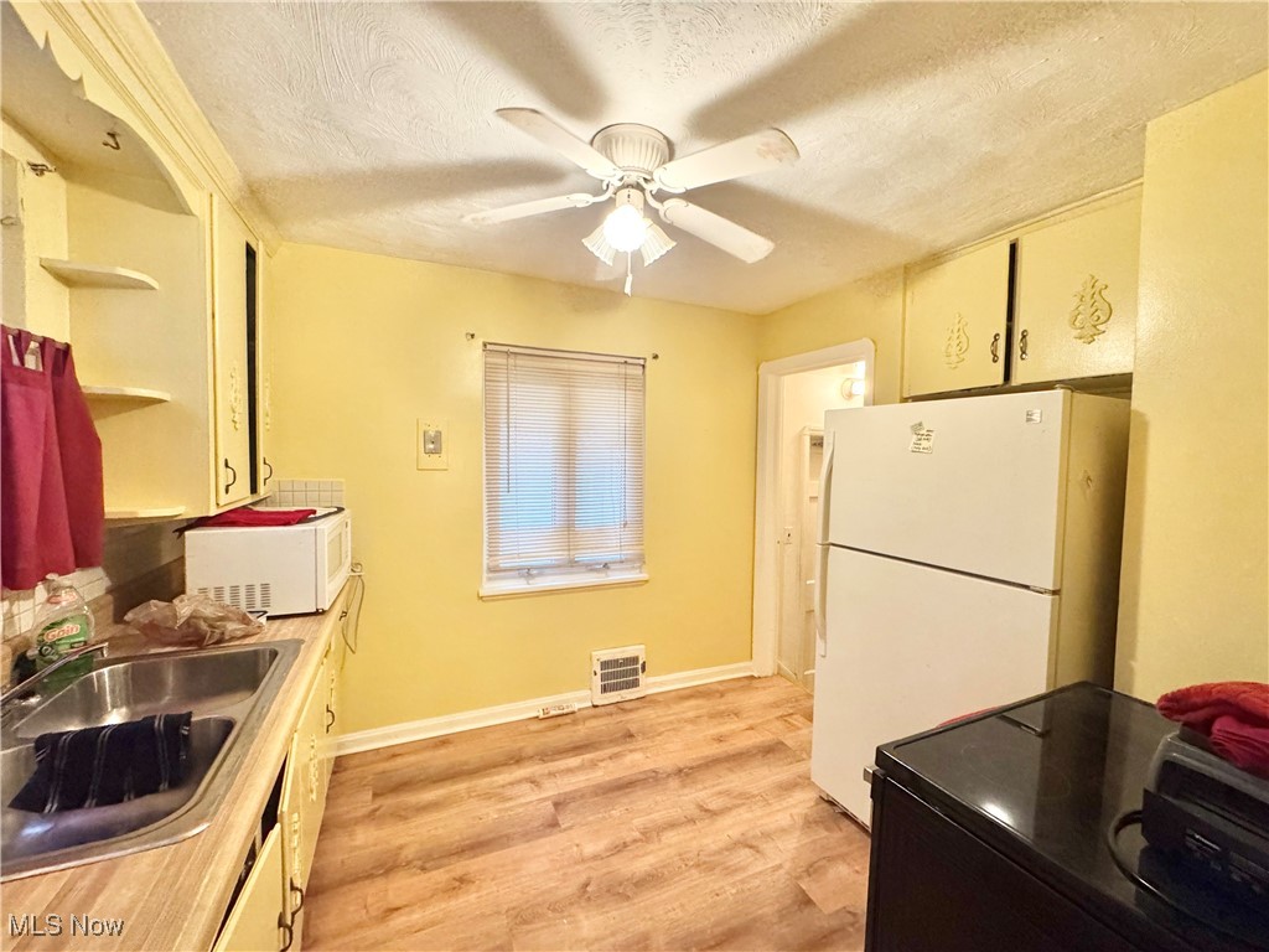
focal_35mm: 14
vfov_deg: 85.7
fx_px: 513
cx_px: 634
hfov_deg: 102.1
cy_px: 476
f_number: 2.2
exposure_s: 1/60
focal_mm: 2.22
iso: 800
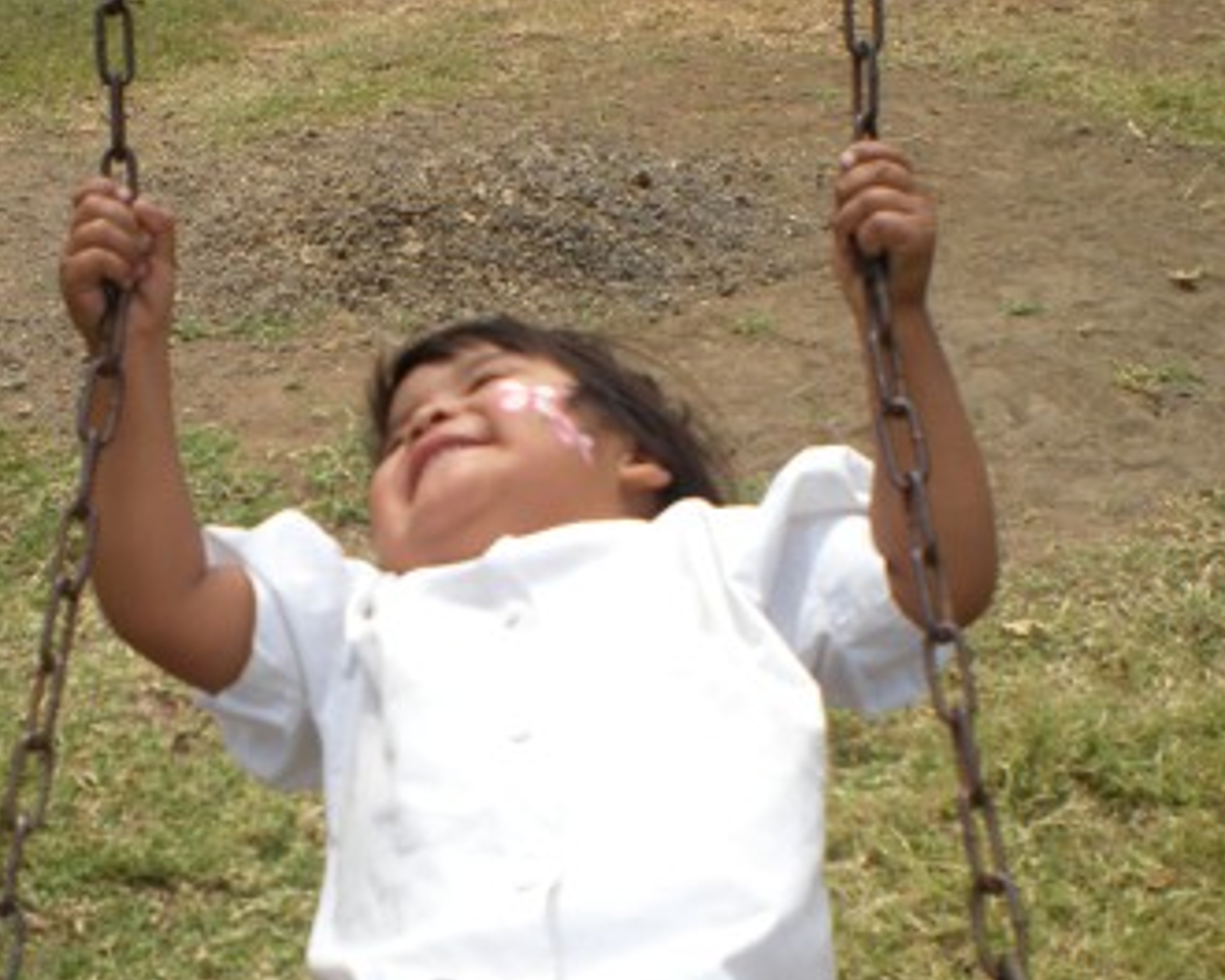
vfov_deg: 27.9
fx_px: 1958
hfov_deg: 34.6
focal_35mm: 54
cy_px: 664
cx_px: 460
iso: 64
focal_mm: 6.3
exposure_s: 1/260
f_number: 4.6
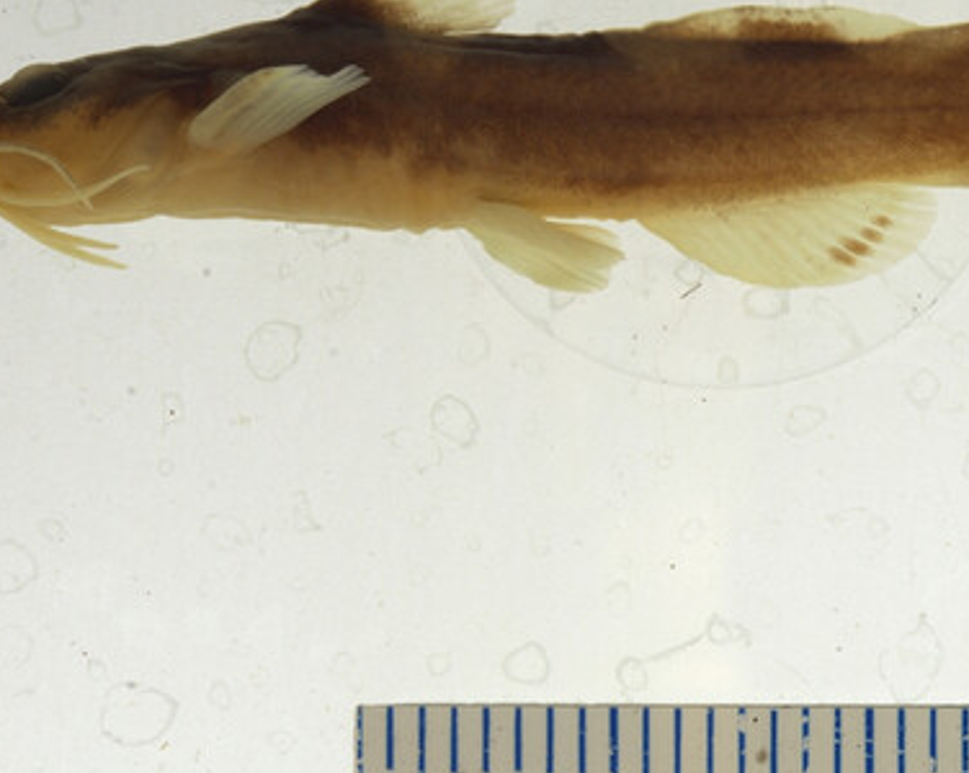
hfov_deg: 10.5
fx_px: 5157
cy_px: 468
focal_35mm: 180
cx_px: 1289
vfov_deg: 8.6
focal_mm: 60
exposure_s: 1/50
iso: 100
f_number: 20
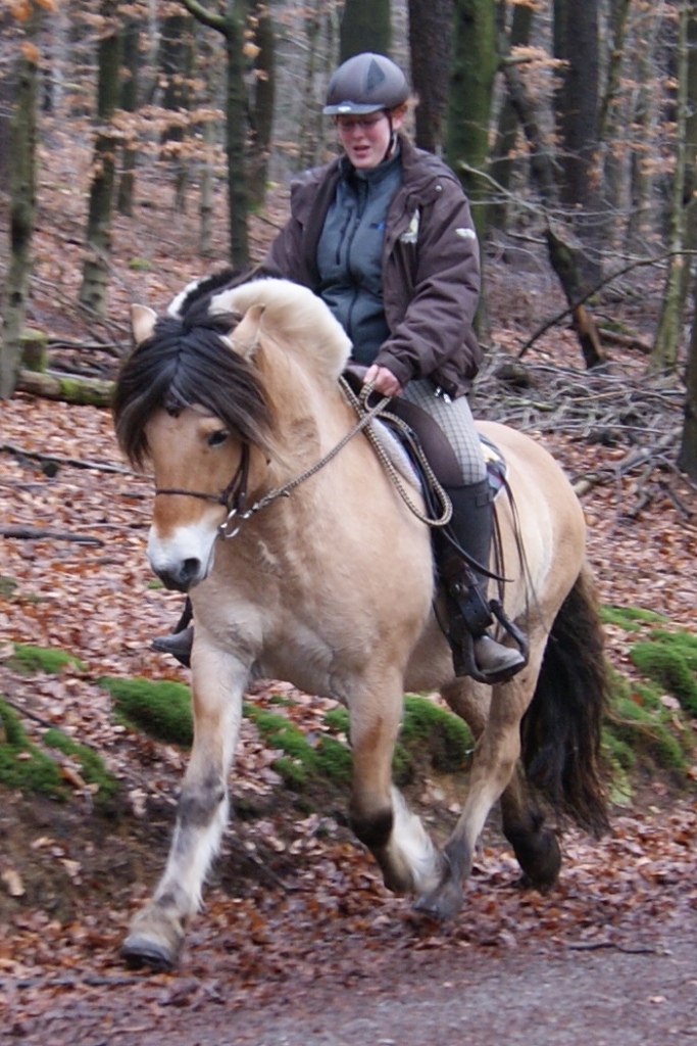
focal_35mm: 39
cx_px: 348
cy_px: 523
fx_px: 1132
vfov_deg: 49.5
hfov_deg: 34.2
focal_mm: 26
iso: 250
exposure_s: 1/125
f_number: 4
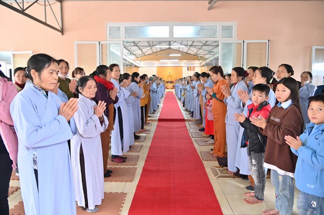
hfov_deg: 73.8
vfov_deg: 53.0
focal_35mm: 24
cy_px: 108
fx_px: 216
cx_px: 162
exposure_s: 1/80
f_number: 4
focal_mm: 24
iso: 3200
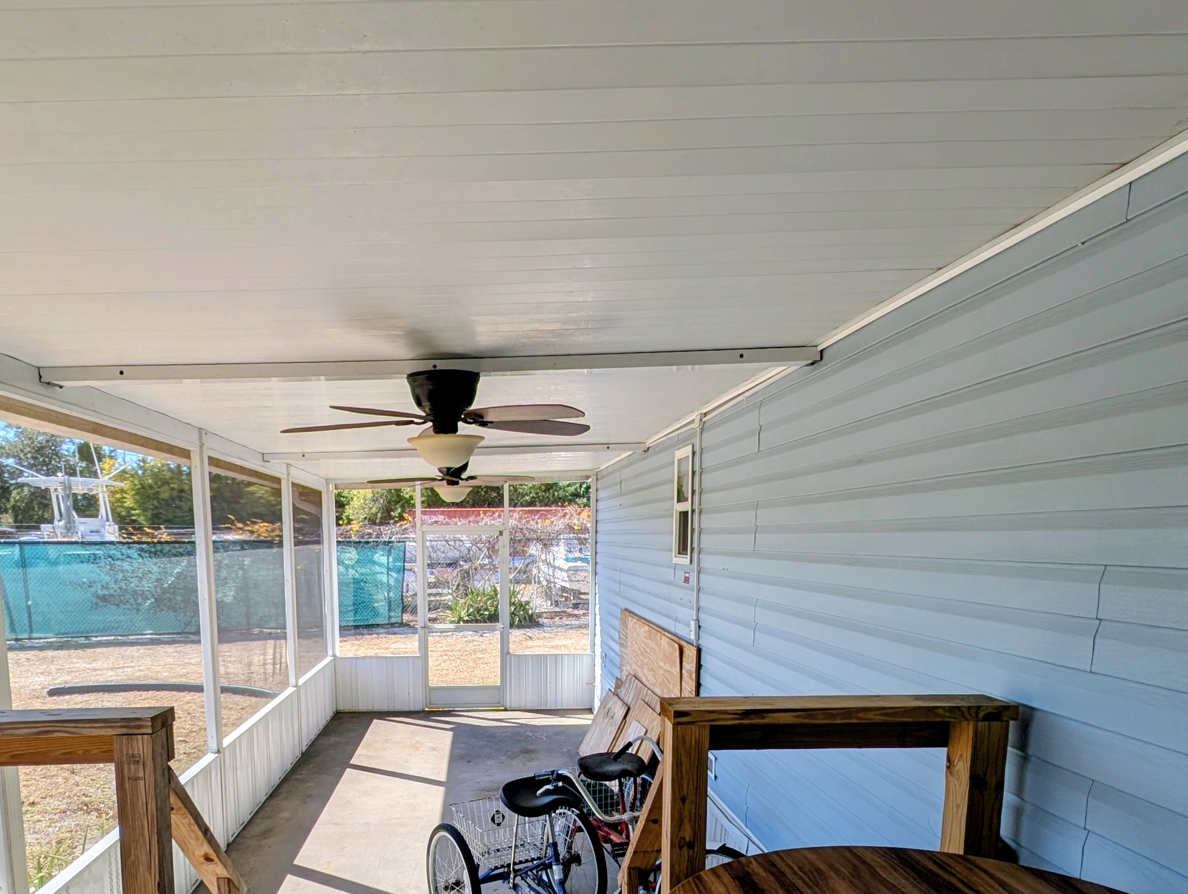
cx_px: 517
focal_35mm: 21
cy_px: 639
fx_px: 722
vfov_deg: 61.0
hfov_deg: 78.5
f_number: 1.95
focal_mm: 2.23
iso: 39
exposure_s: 1/918
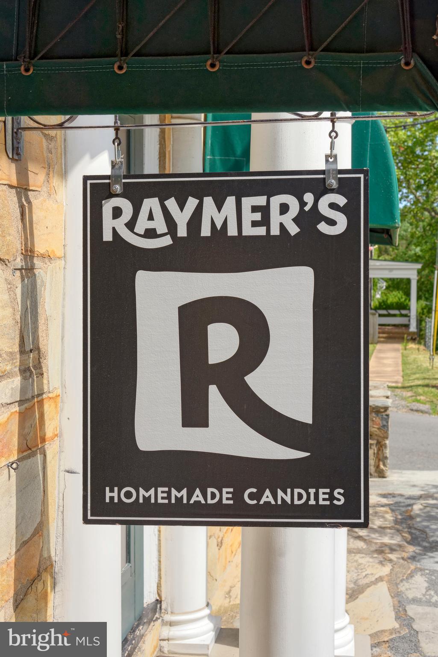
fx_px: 729
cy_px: 328
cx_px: 219
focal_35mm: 40
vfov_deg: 48.4
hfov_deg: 33.4
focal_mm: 40
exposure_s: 1/320
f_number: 8
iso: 320
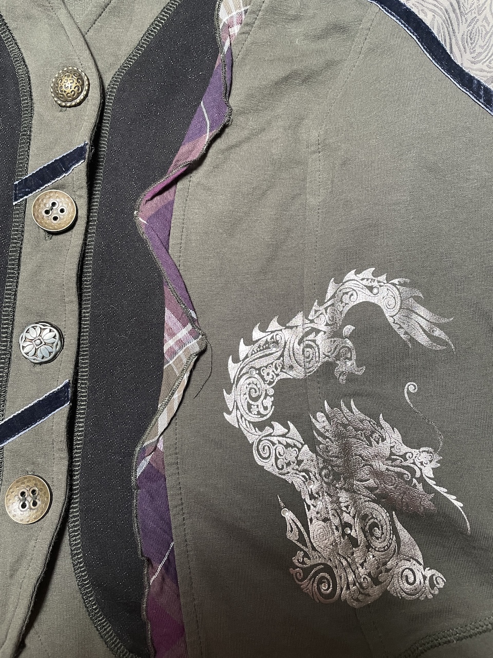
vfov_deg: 67.3
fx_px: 494
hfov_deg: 53.1
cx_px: 246
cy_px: 329
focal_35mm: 26
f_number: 1.6
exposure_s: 1/60
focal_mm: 4.2
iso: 250
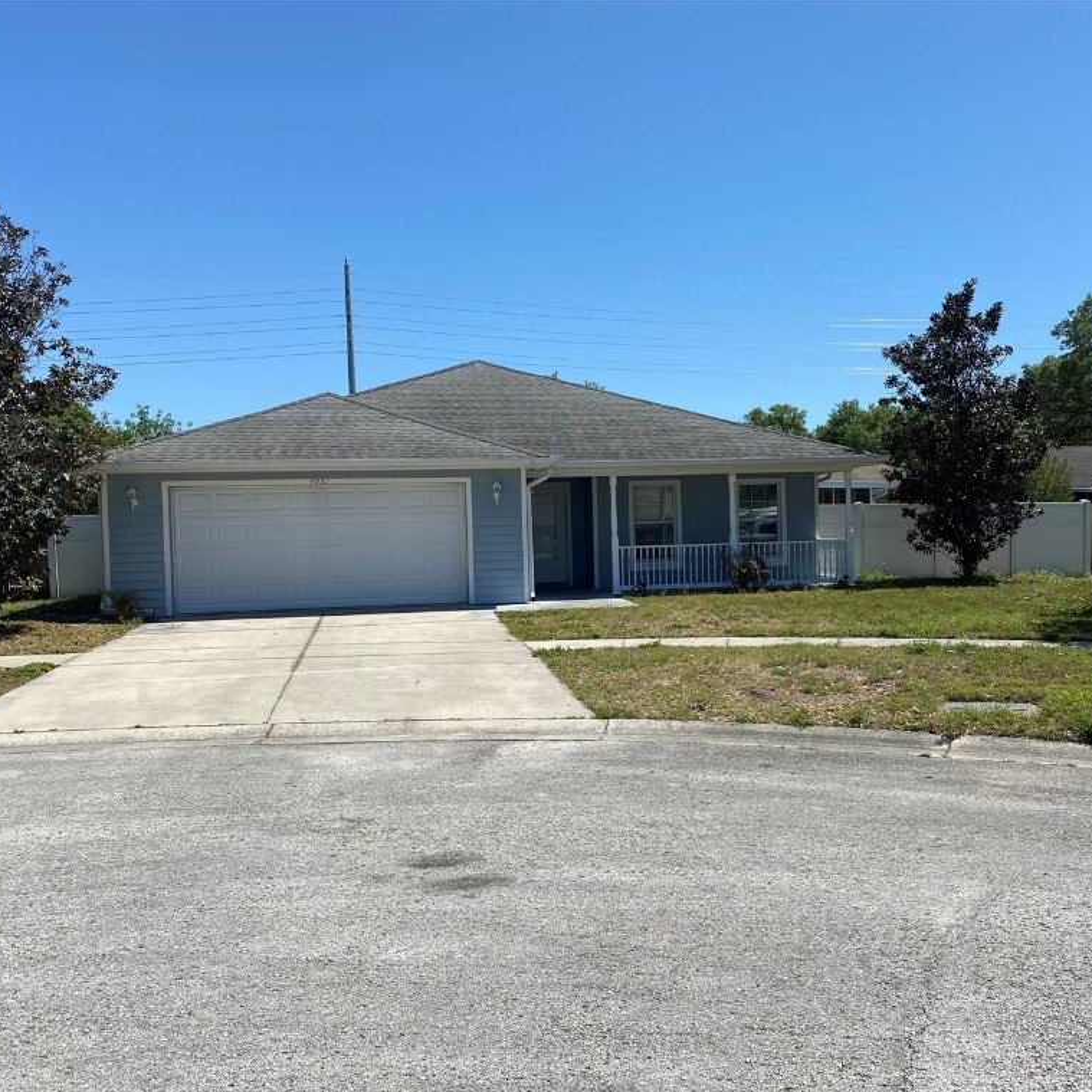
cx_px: 607
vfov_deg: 52.5
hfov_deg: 52.4
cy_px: 551
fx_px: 1106
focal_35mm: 31
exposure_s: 1/3610
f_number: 1.8
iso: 32
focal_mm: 4.25
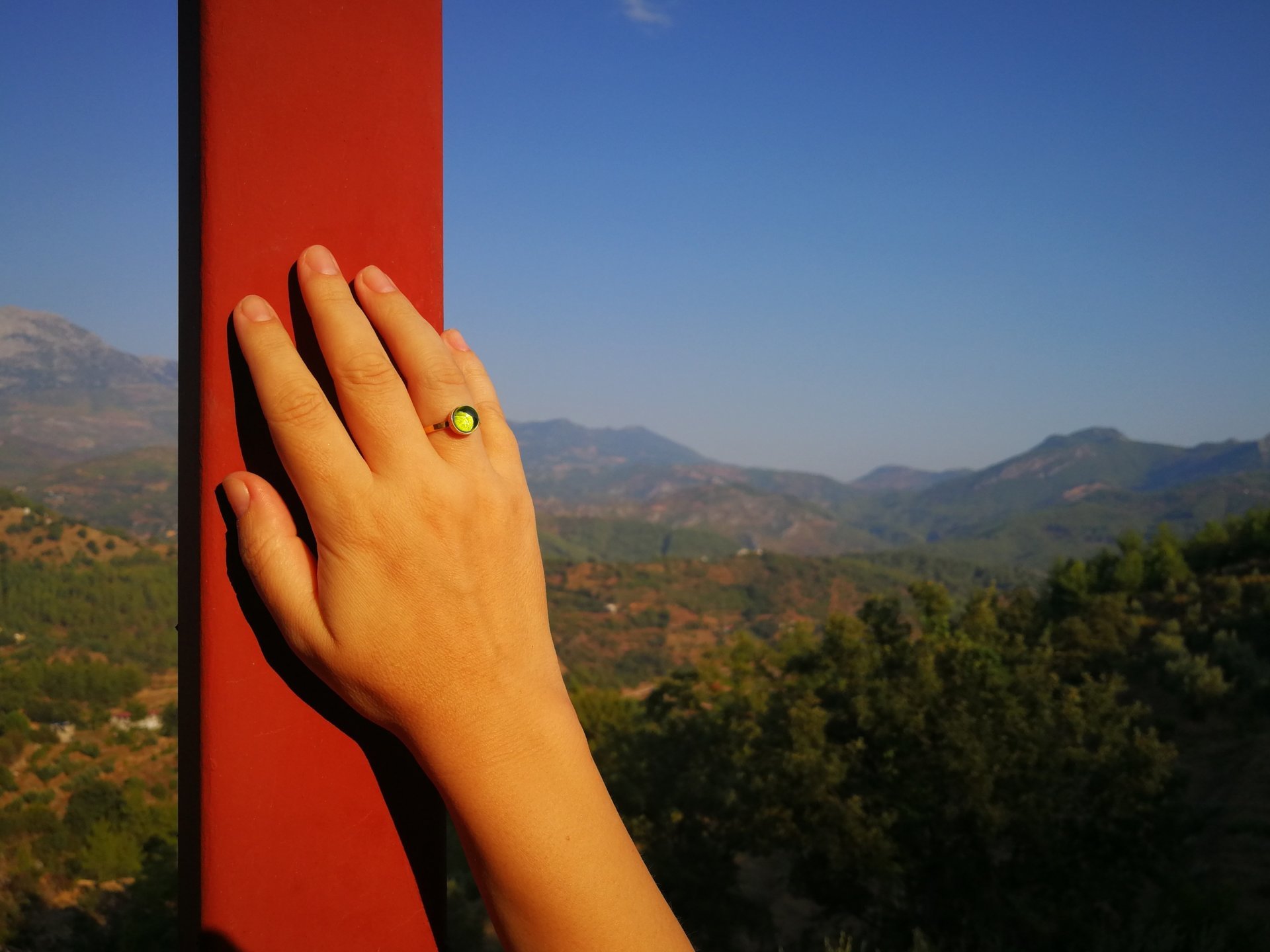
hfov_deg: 65.3
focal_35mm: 27
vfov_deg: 51.4
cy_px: 476
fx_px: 991
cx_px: 635
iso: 50
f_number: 1.8
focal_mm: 3.95
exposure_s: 1/1946
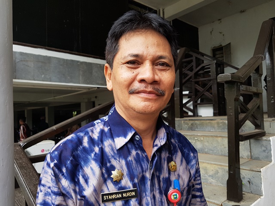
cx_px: 138
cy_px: 103
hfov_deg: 67.3
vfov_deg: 53.1
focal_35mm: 26
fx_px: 207
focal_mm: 4.2
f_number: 1.7
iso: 50
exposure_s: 1/473
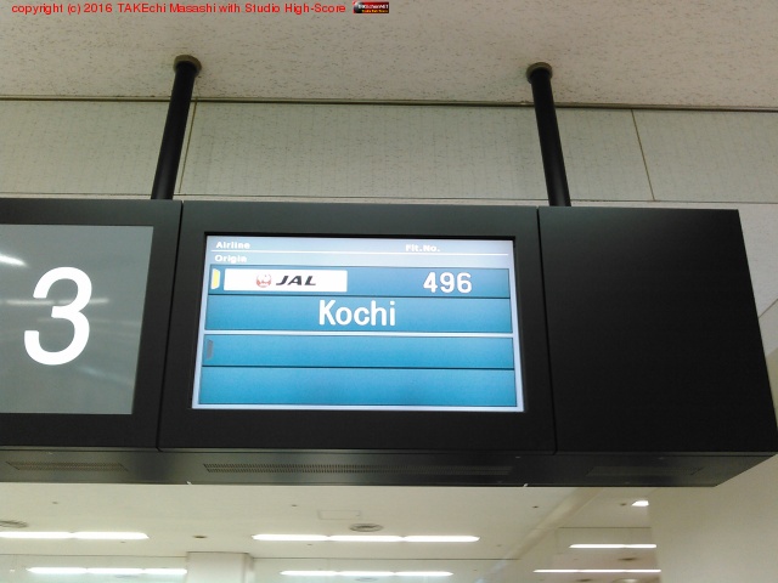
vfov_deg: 46.8
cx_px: 389
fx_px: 674
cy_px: 292
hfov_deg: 60.0
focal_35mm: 30
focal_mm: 4
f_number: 2.4
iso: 200
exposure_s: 1/15.1
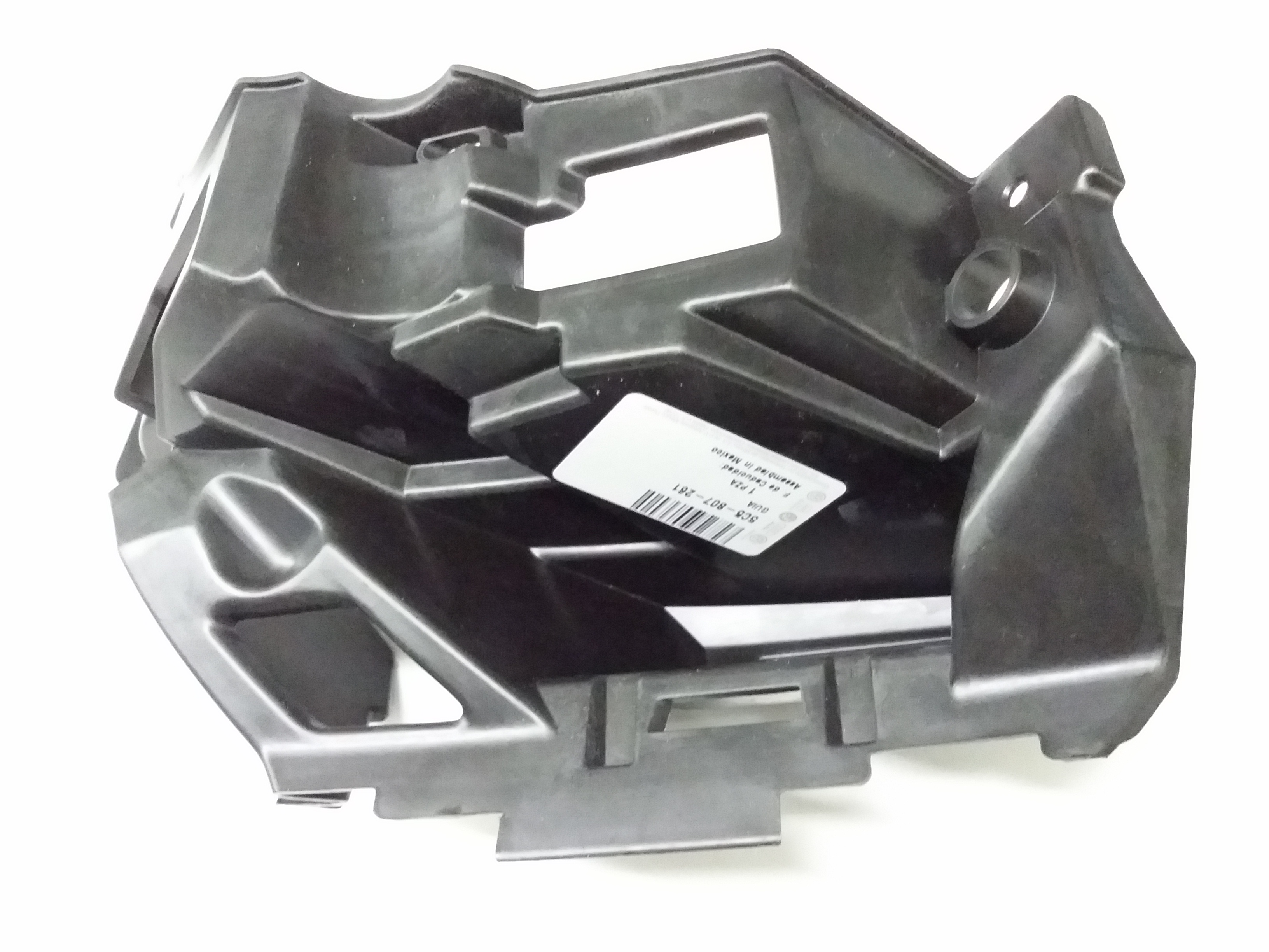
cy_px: 476
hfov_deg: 56.8
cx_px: 634
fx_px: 1173
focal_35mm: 32
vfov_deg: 44.2
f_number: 2.4
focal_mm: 3.4
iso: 1000
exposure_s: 1/15
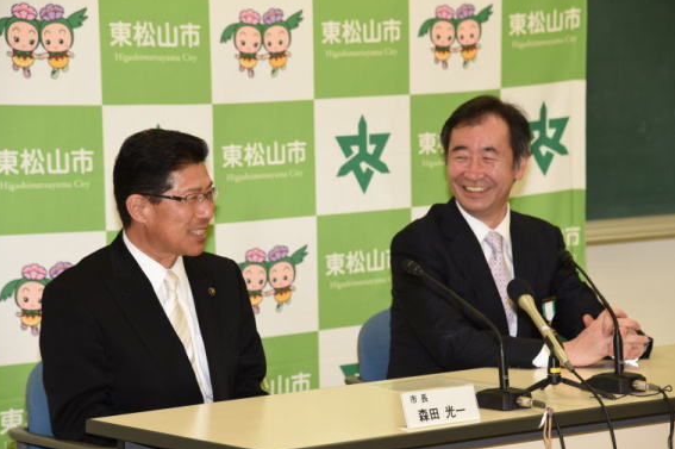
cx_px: 345
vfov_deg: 10.8
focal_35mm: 127
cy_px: 232
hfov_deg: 16.1
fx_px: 2379
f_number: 5.6
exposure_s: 1/60
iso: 400
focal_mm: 120
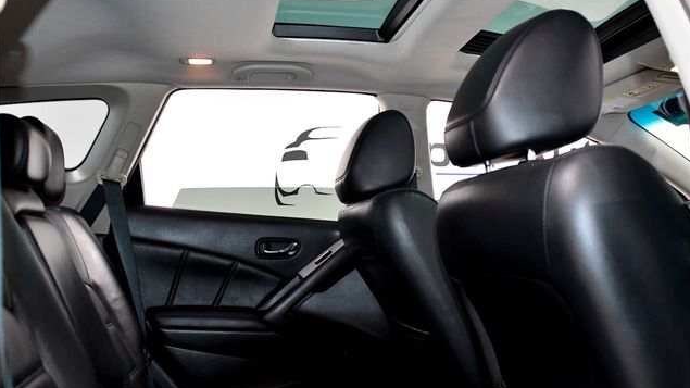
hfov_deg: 52.8
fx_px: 695
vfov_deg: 31.2
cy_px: 172
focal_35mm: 38
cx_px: 344
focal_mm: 24
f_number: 4.5
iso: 2500
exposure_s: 1/250
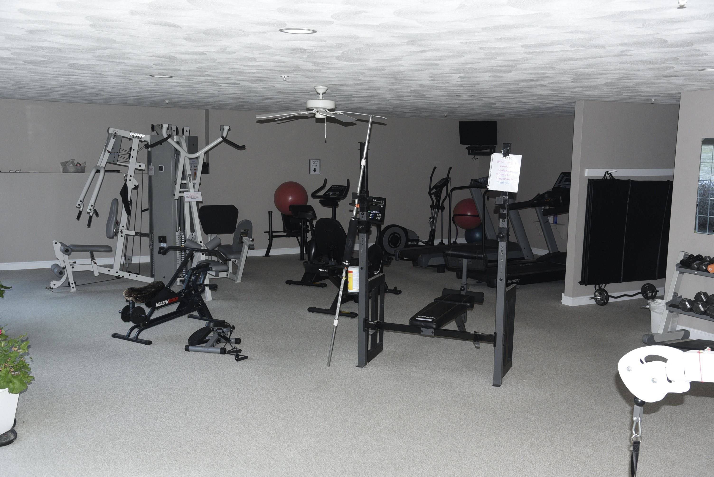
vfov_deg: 37.9
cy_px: 238
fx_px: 694
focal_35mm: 35
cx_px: 357
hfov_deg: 54.4
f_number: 5.6
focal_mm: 35
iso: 1000
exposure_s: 1/60
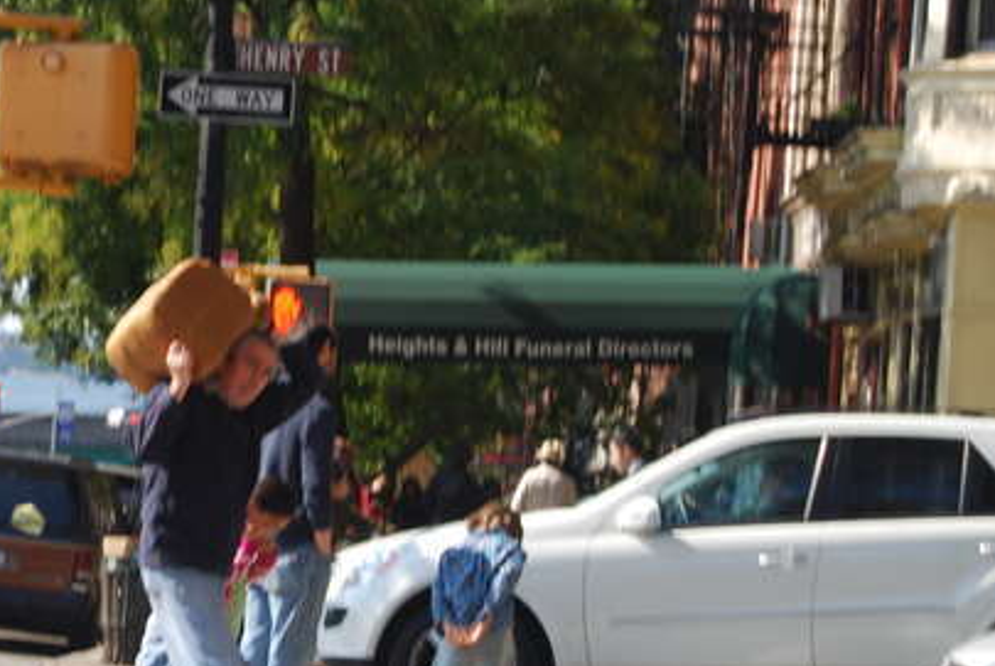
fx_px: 4510
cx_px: 52
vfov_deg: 8.4
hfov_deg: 12.5
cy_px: 337
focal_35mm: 163
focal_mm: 55
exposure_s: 1/160
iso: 100
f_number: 6.3
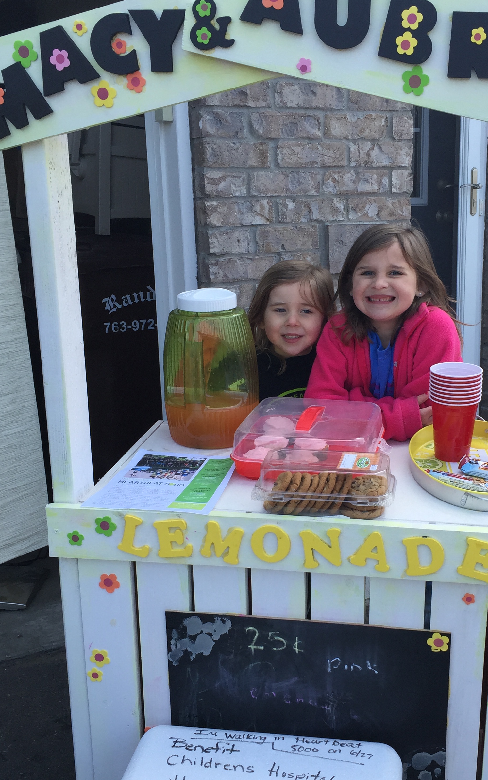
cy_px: 438
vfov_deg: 47.1
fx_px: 894
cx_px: 318
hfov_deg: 30.4
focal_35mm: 42
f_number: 2.2
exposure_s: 1/494
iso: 32
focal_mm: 4.15
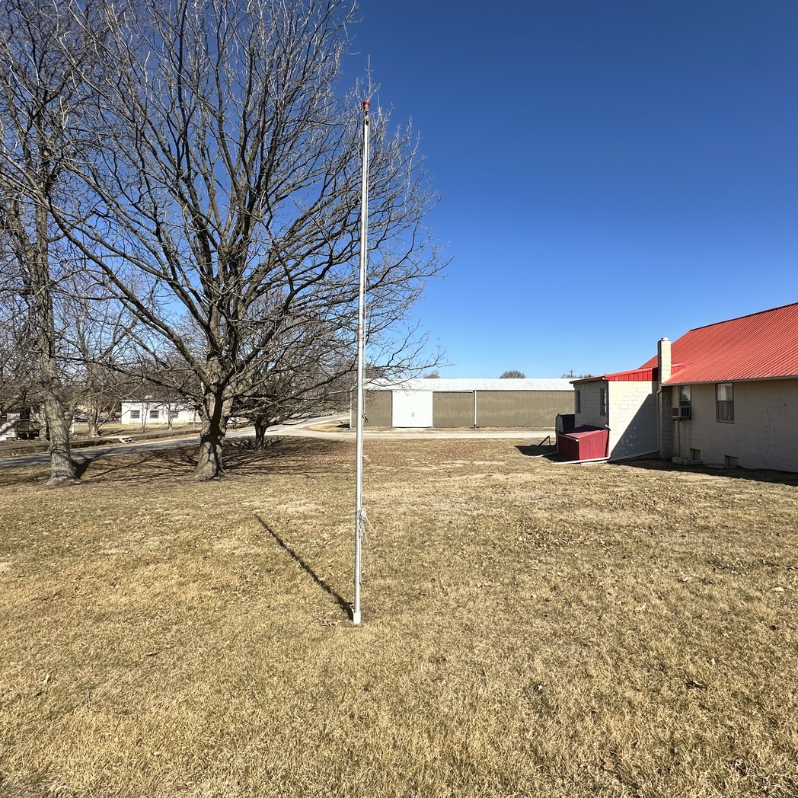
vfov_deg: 83.9
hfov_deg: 83.7
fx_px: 443
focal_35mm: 17
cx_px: 438
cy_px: 388
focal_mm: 2.22
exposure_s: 1/2564
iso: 50
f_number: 2.2
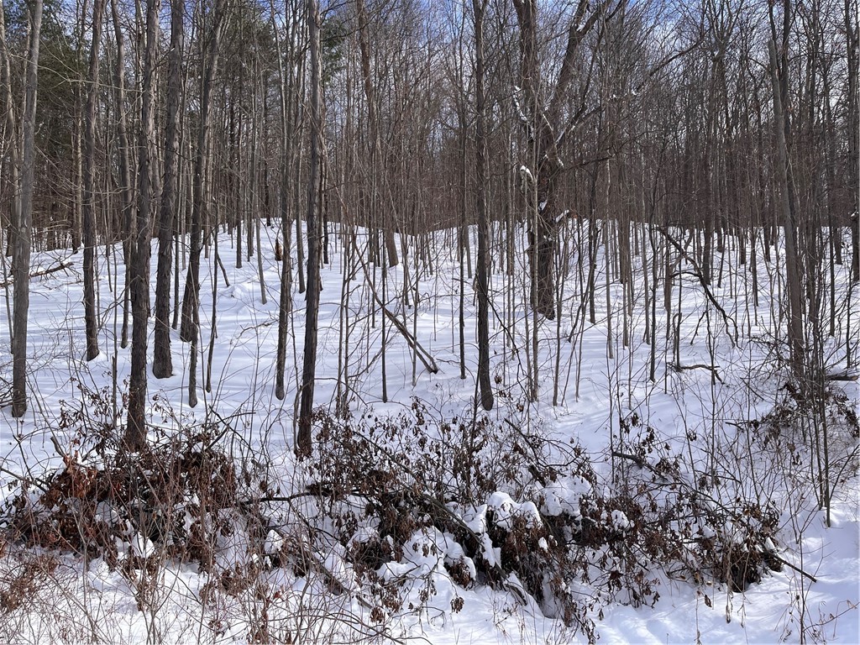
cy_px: 322
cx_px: 430
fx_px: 646
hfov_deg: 67.3
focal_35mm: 26
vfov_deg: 53.1
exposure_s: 1/3876
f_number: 1.6
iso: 50
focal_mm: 5.1
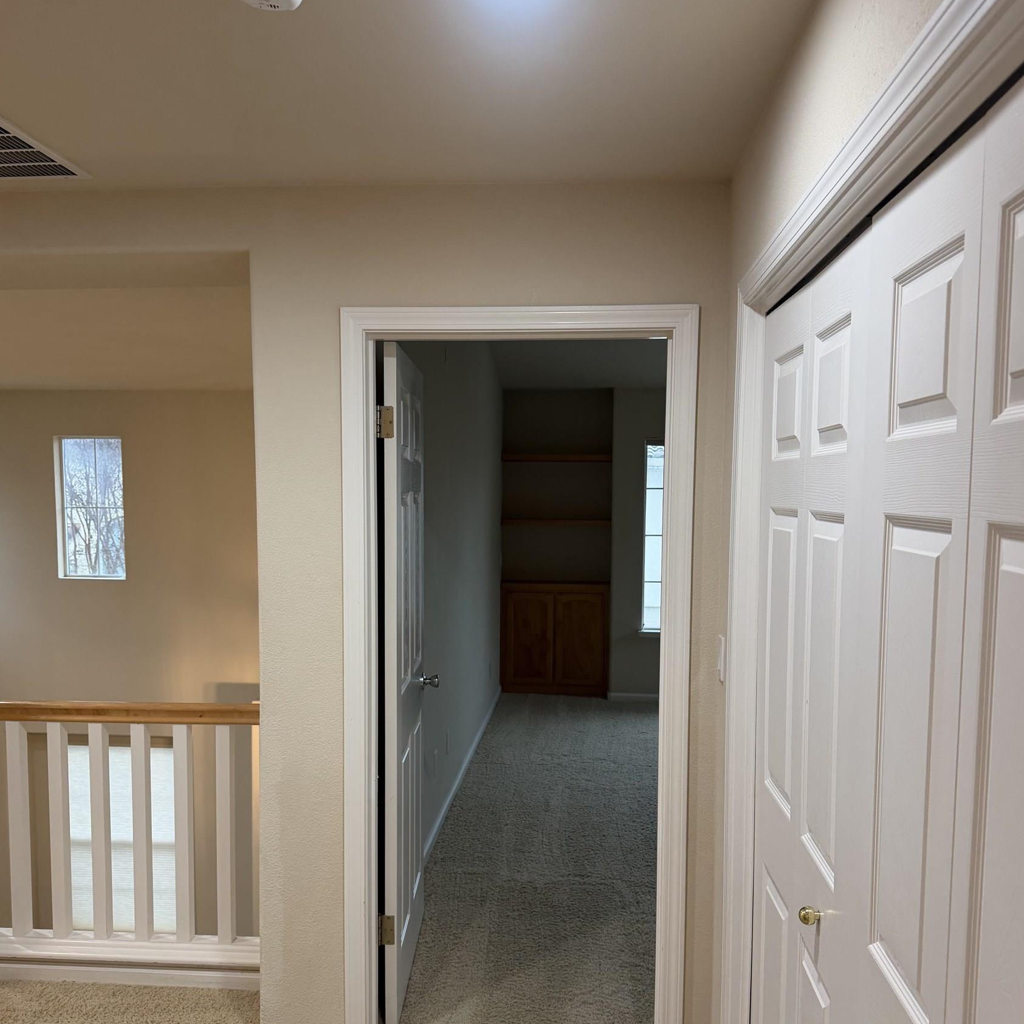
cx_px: 515
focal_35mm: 29
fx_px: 971
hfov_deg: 55.6
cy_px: 580
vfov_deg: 55.4
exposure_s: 1/120
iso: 200
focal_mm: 6.76
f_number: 1.78
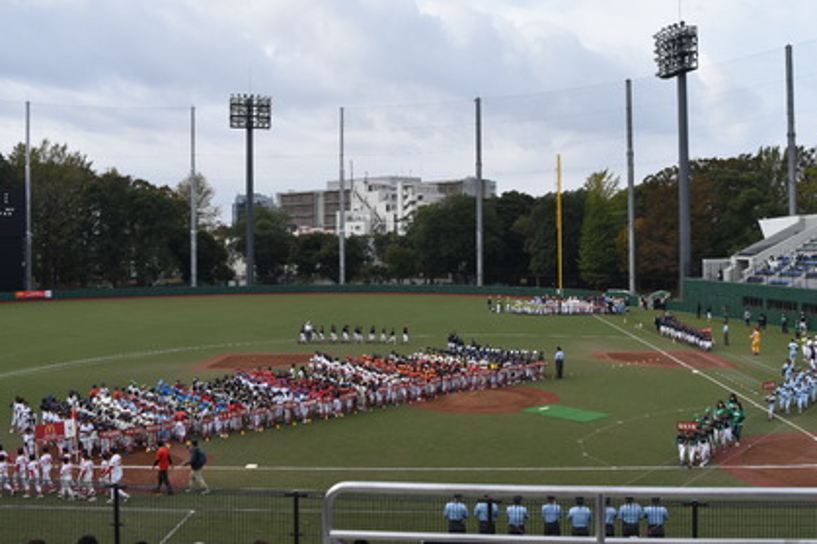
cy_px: 229
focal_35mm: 38
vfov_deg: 35.3
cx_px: 429
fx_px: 853
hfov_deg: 51.2
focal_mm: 21
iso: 400
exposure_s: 1/1600
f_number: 5.6
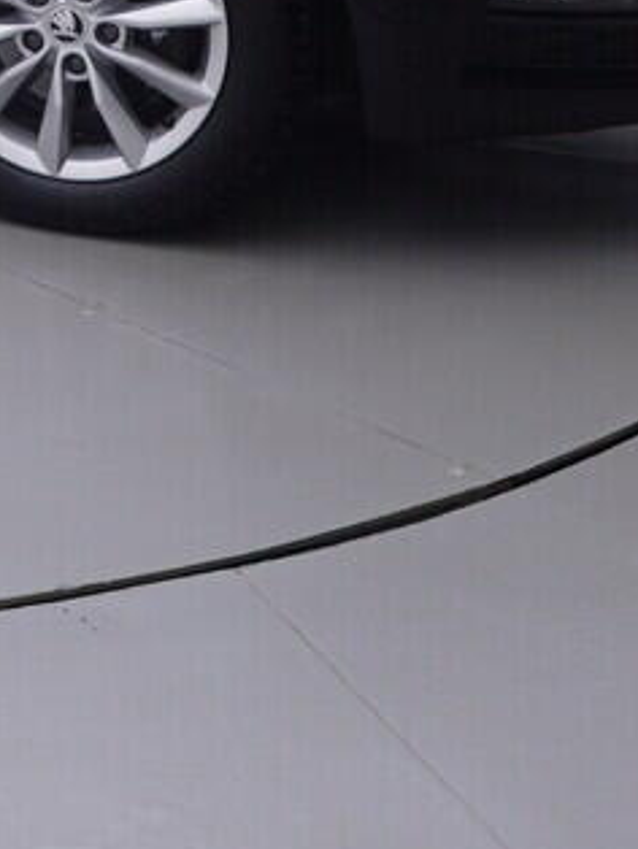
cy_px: -319
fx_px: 2435
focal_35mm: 99
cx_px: -616
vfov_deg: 18.2
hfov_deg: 13.1
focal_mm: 15
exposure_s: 1/80
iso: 200
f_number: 5
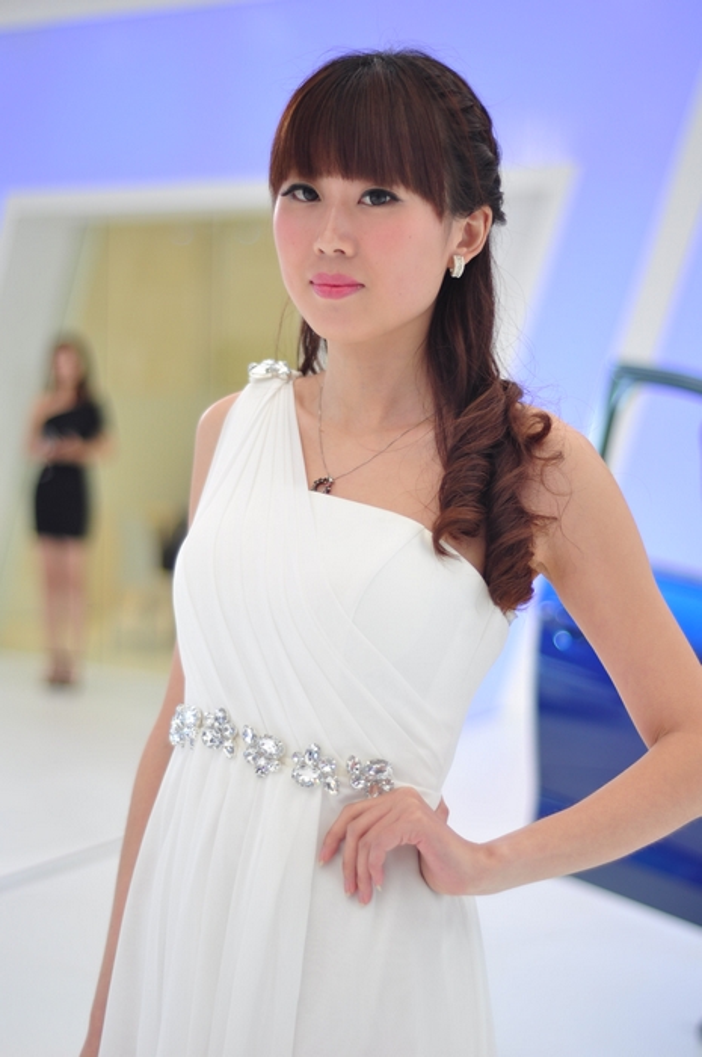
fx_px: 2199
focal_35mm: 75
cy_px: 528
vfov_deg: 27.0
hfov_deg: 18.1
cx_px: 351
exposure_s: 1/250
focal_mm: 50
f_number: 1.8
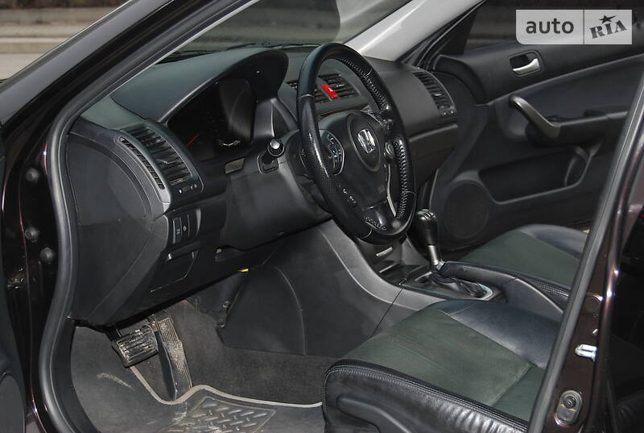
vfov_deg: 19.8
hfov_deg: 29.2
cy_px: 216
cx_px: 322
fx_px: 1237
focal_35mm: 69
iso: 400
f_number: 5.3
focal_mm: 46
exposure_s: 1/60
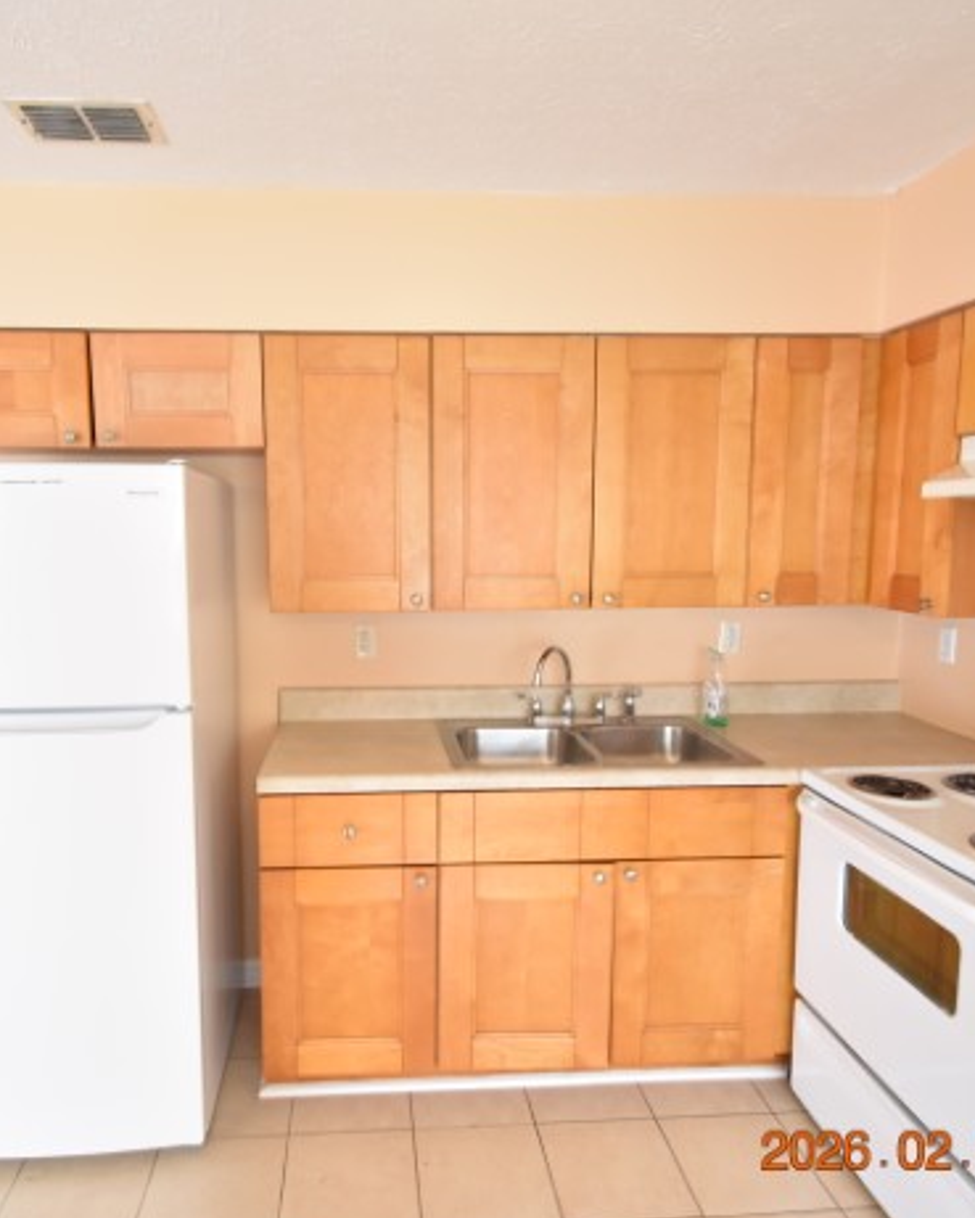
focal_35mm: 22
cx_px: 412
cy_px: 613
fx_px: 793
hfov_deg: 62.8
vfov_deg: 75.0
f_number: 3.5
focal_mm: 10
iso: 800
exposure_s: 1/60
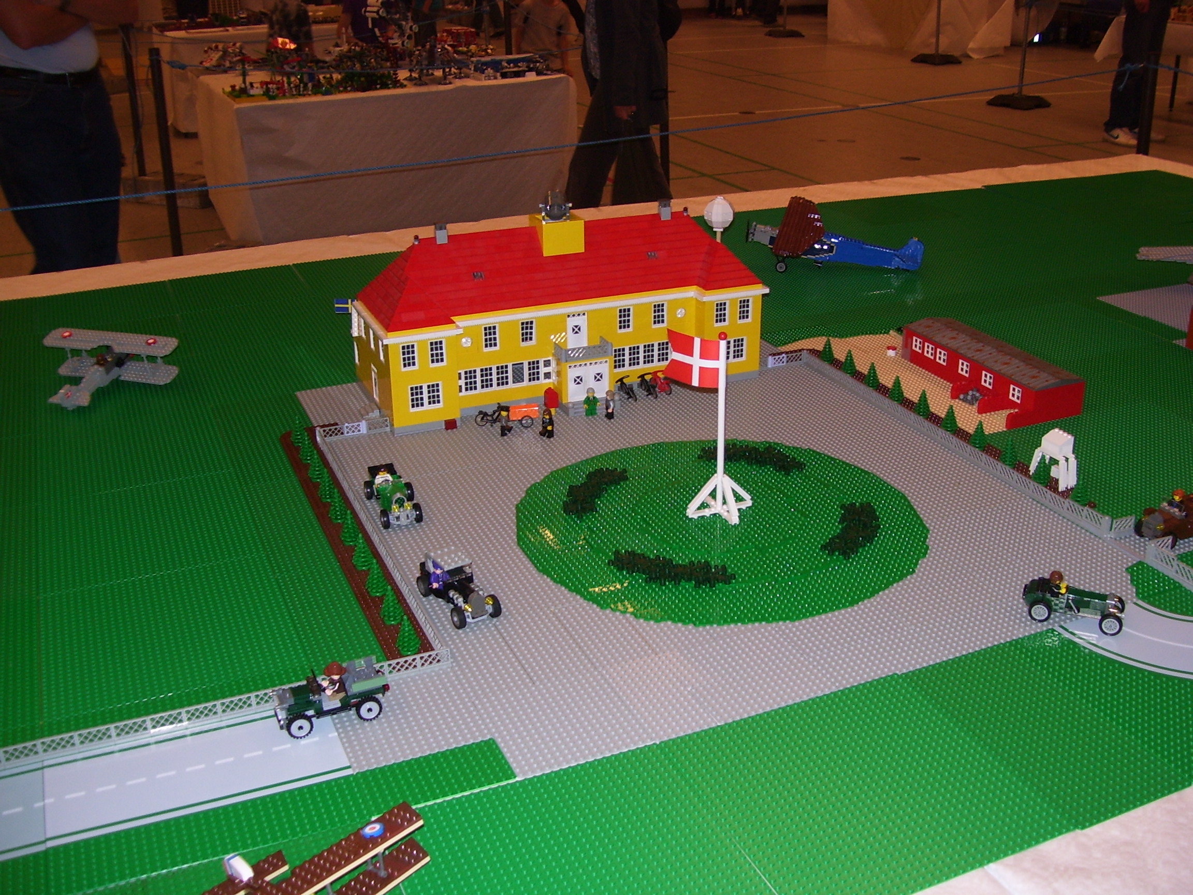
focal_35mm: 36
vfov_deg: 39.7
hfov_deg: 51.4
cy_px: 448
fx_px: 1241
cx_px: 596
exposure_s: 1/60
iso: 80
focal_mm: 6
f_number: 2.7
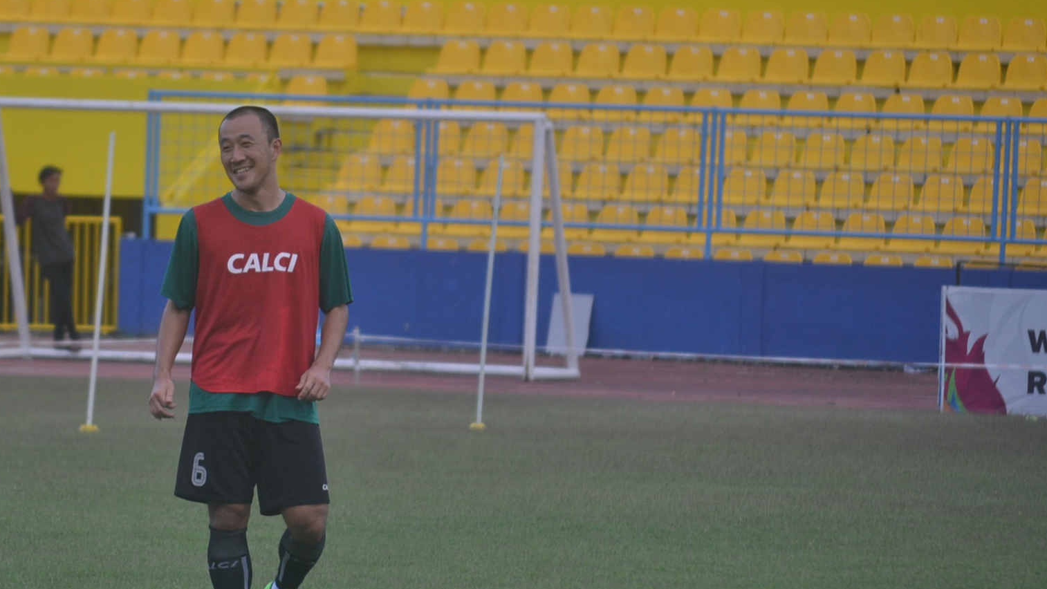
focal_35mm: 323
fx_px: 8963
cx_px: 288
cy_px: 295
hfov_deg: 6.7
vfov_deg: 3.8
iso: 280
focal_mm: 135
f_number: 5
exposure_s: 1/500
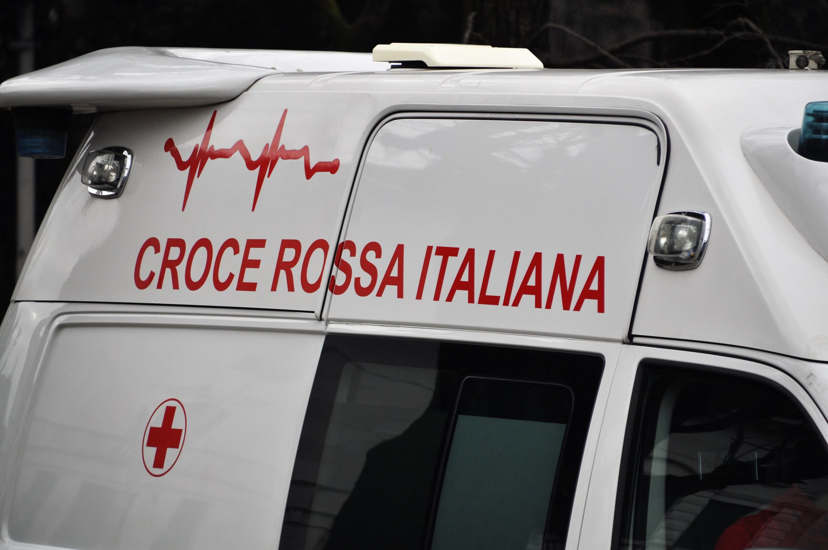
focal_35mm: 300
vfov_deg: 4.6
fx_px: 6891
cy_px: 275
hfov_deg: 6.9
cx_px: 414
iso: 400
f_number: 6.3
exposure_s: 1/400
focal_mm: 200
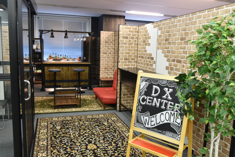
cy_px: 78
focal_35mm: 33
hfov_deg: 57.2
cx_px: 118
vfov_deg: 40.0
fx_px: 215
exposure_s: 1/13
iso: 500
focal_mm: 22
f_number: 6.3
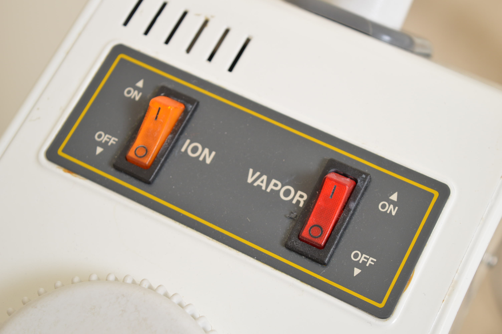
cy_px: 167
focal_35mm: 78
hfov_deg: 26.0
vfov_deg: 17.5
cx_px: 251
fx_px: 1087
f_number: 6.3
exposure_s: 1/100
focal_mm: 52
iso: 200
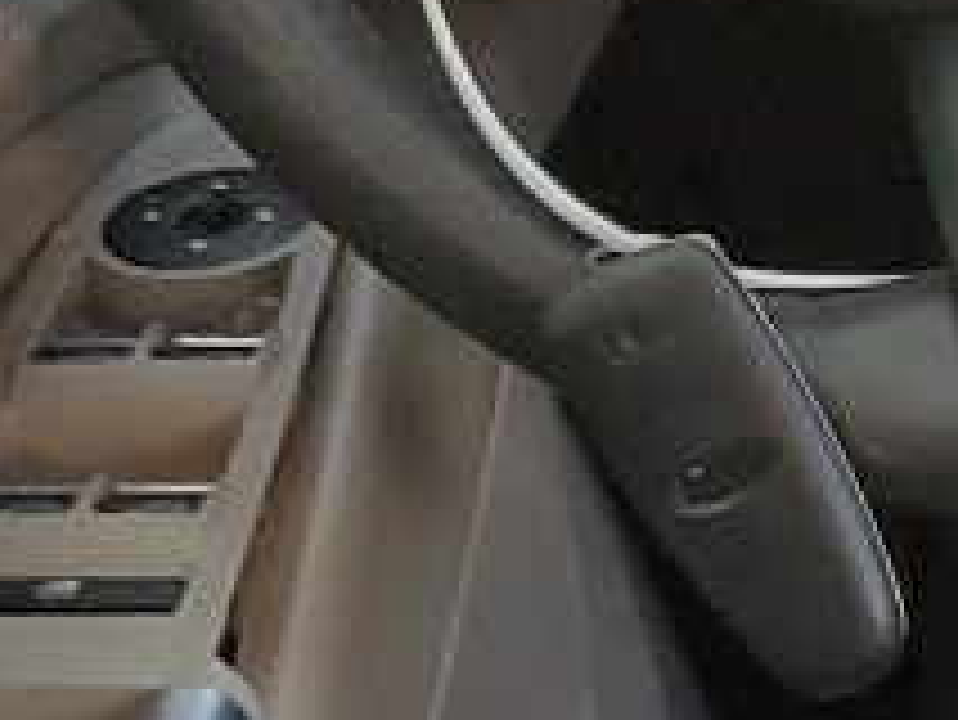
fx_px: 5400
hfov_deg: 8.6
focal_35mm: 195
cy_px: 472
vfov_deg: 7.6
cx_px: 2798
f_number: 1.5
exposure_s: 1/120
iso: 72
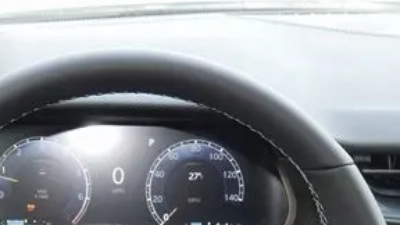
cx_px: 121
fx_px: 976
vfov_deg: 12.6
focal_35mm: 92
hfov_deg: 23.0
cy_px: 323
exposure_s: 1/60
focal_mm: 19
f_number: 5
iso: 400
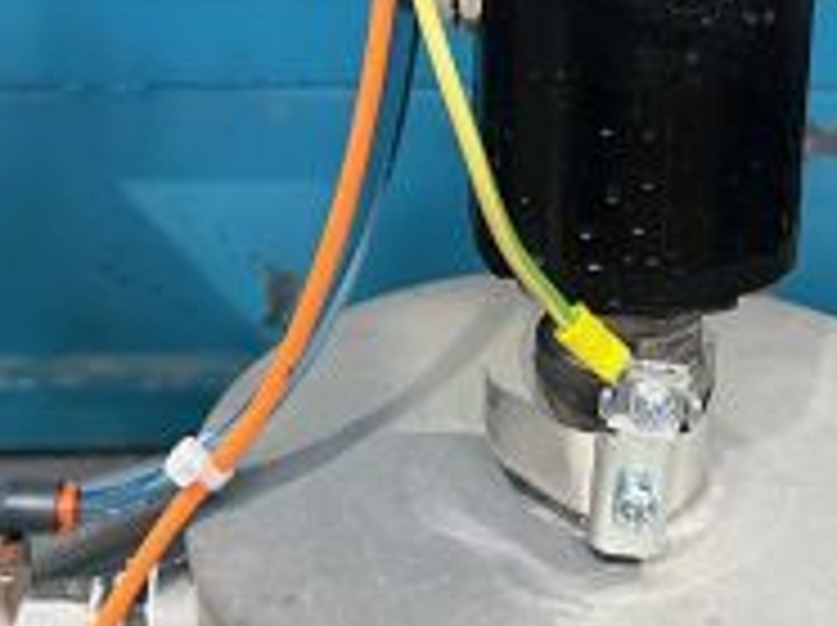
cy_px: -158
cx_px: 360
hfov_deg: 23.3
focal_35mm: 84
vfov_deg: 16.7
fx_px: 2028
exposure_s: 1/60
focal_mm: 5.7
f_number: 1.5
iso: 500
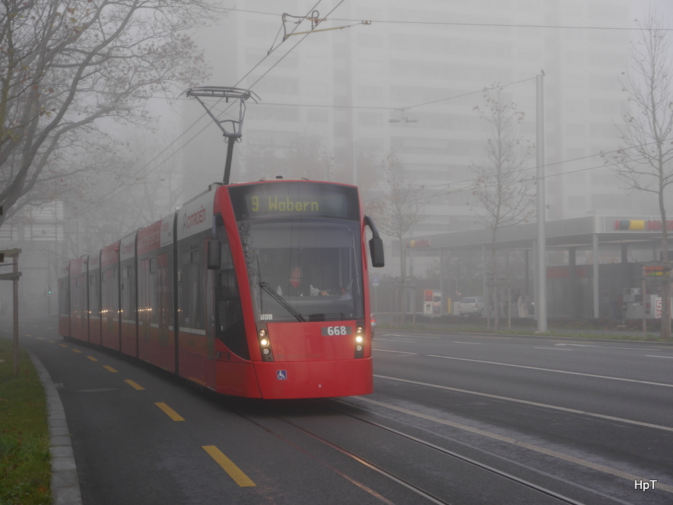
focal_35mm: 68
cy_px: 252
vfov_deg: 21.6
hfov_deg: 28.6
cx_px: 336
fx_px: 1322
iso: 160
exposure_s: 1/100
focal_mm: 34
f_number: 5.6
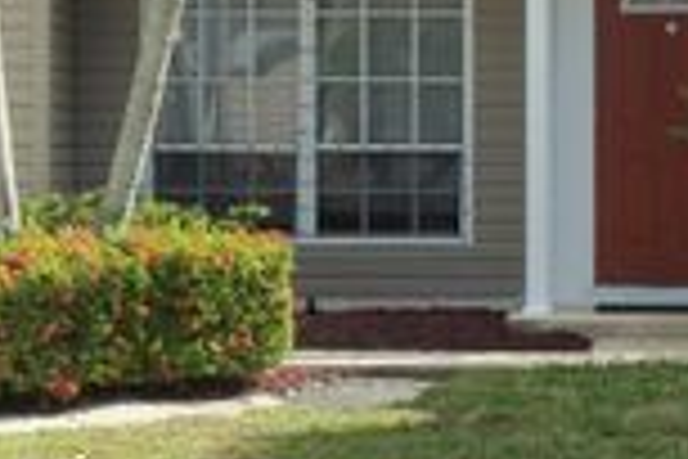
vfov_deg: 8.4
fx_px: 3115
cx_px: 423
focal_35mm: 163
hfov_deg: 12.6
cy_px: 160
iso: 80
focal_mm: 8.7
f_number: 3.9
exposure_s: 1/250
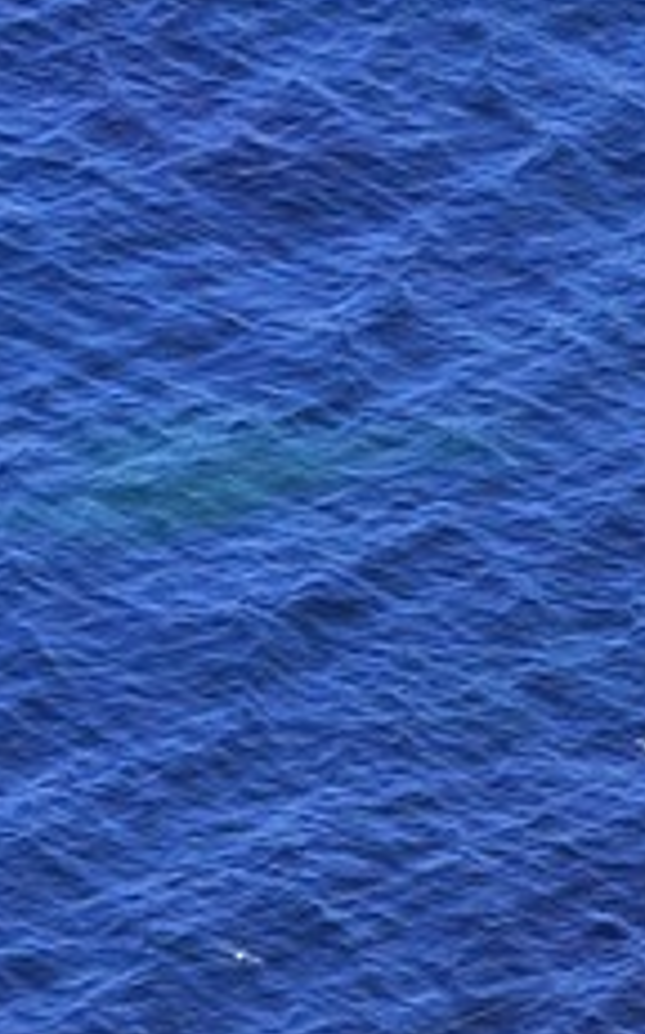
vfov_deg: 1.9
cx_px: 1939
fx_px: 30883
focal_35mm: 1096
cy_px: 1710
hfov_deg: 1.2
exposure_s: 1/800
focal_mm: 155
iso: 400
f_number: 8
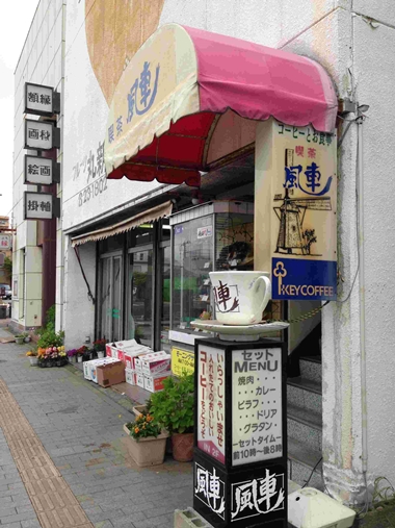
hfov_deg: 42.9
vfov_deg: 55.4
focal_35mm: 33
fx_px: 502
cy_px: 264
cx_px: 198
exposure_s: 1/704
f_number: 2.4
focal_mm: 4.13
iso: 50
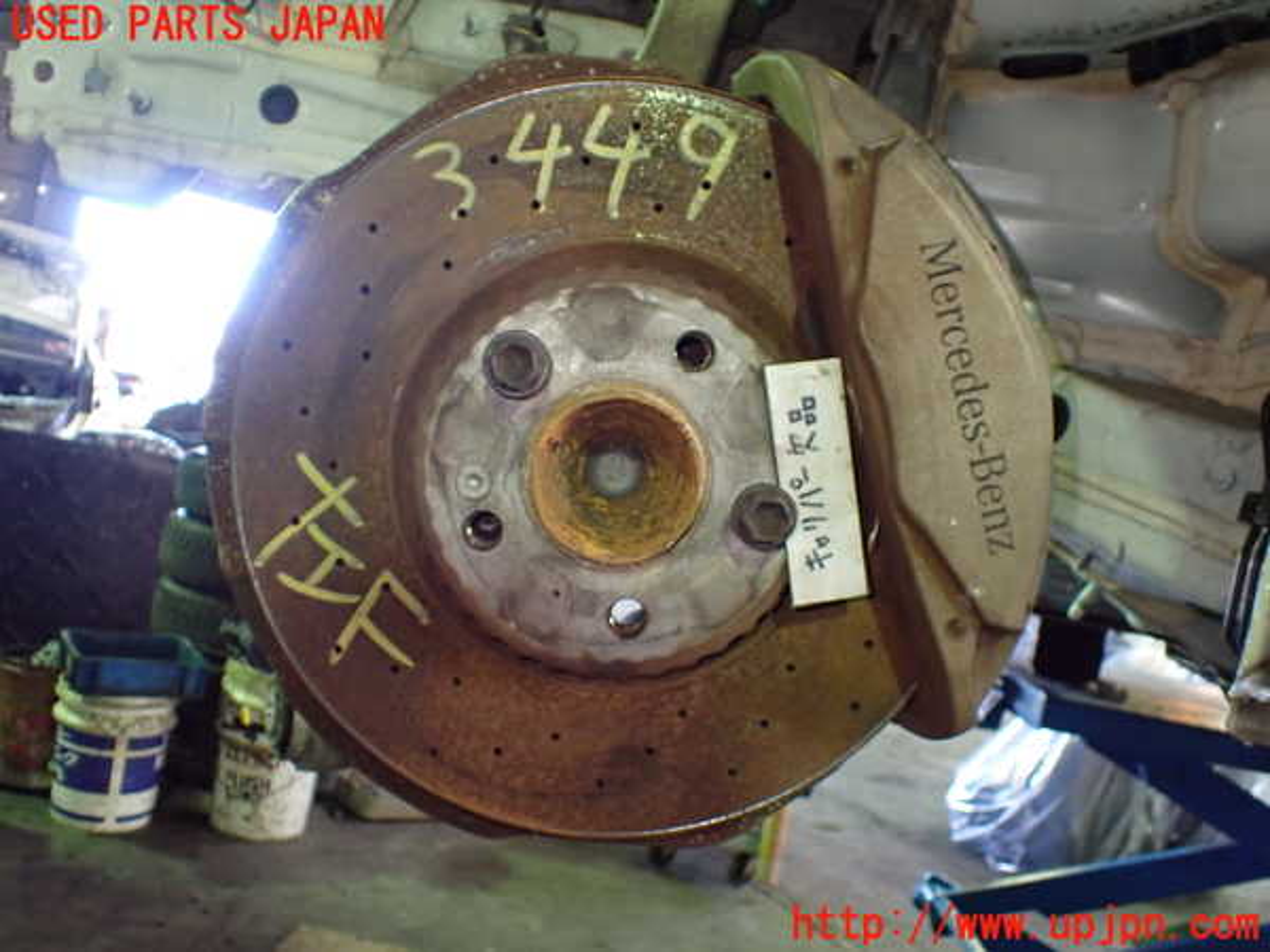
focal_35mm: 30
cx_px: 635
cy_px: 476
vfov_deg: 46.8
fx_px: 1101
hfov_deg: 60.0
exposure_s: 1/60
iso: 800
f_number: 2.3
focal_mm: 5.4
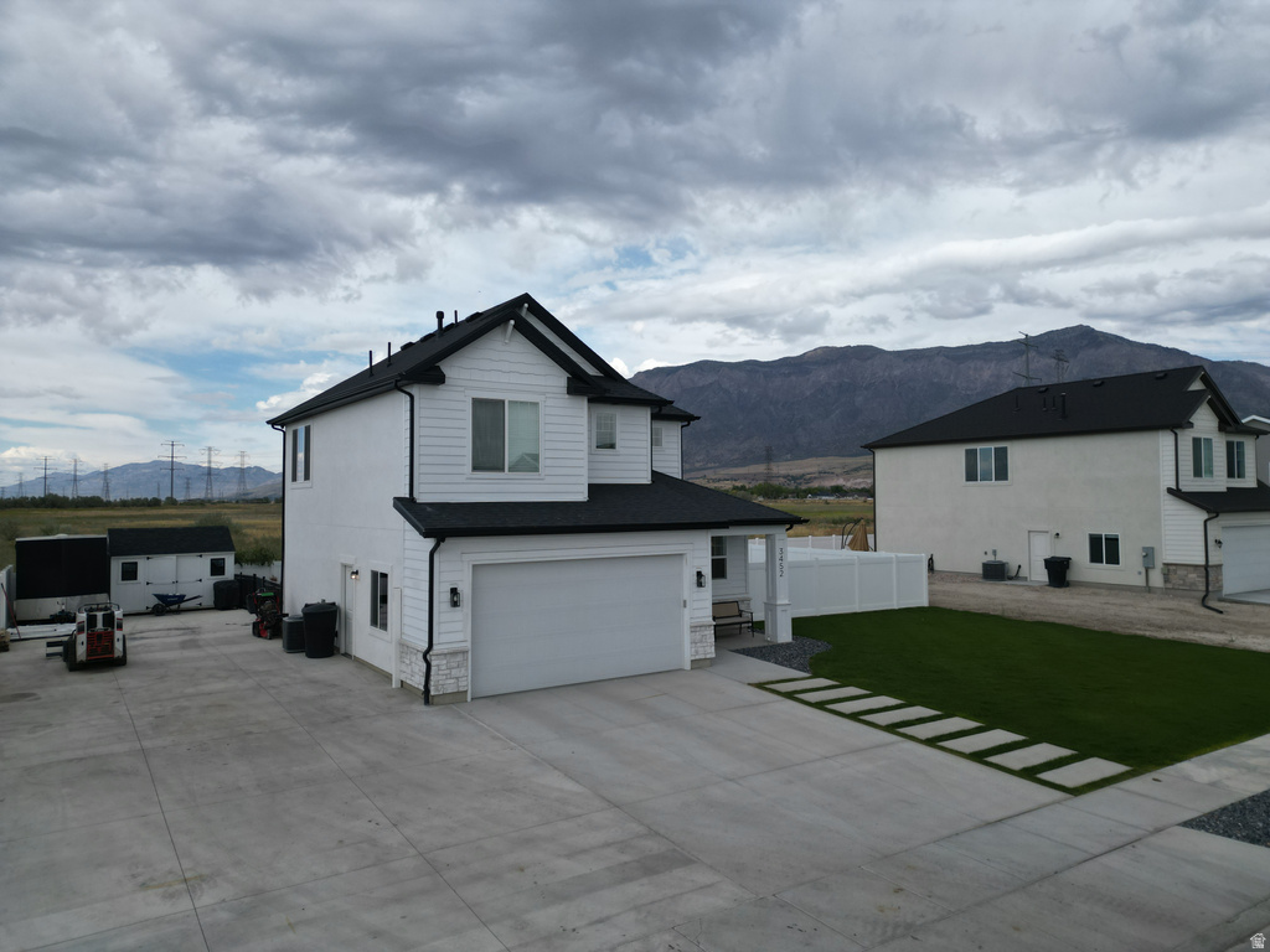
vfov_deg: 56.8
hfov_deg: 71.6
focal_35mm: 24
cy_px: 476
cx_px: 635
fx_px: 881
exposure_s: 1/2500
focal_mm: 6.72
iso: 120
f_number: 1.7
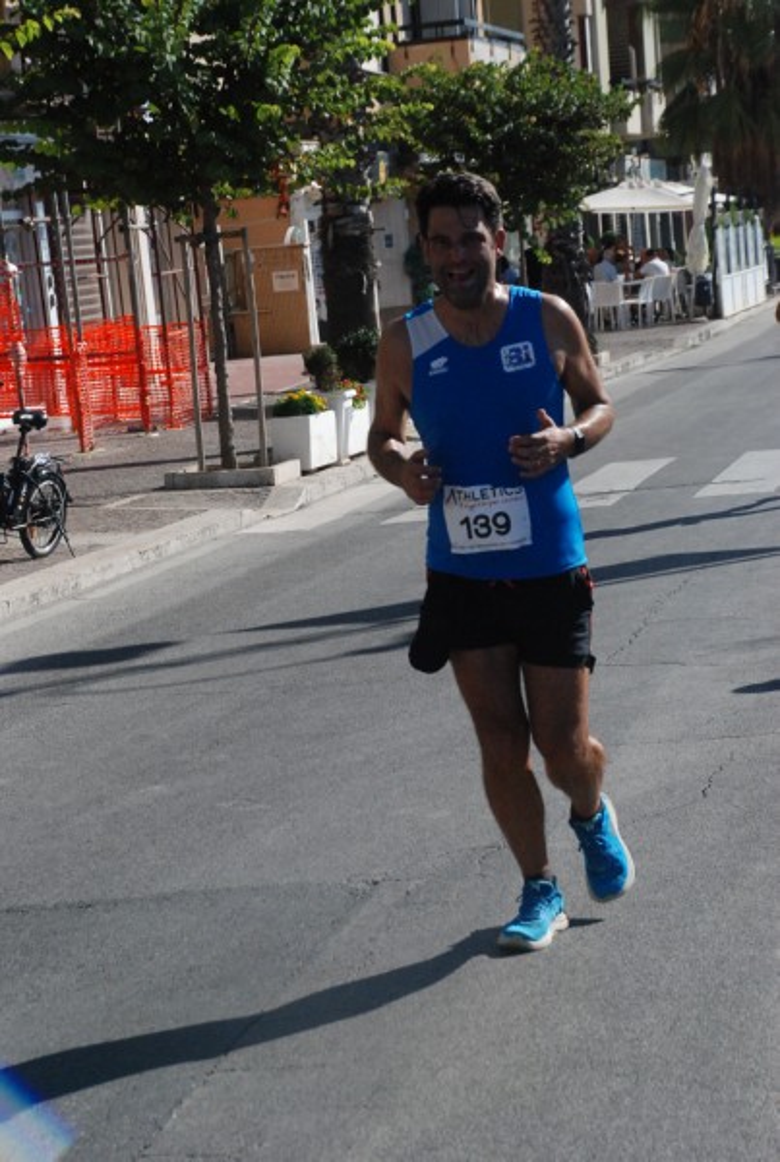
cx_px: 390
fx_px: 3395
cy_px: 581
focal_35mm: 105
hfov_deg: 13.1
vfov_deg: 19.4
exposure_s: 1/2000
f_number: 8
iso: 1000
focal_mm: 70
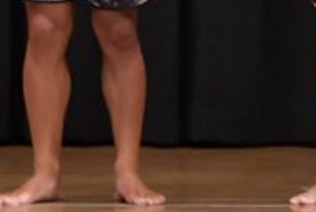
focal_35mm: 822
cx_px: 621
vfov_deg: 1.7
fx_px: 7221
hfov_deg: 2.5
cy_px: -134
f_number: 5.6
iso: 6400
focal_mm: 135
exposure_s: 1/400
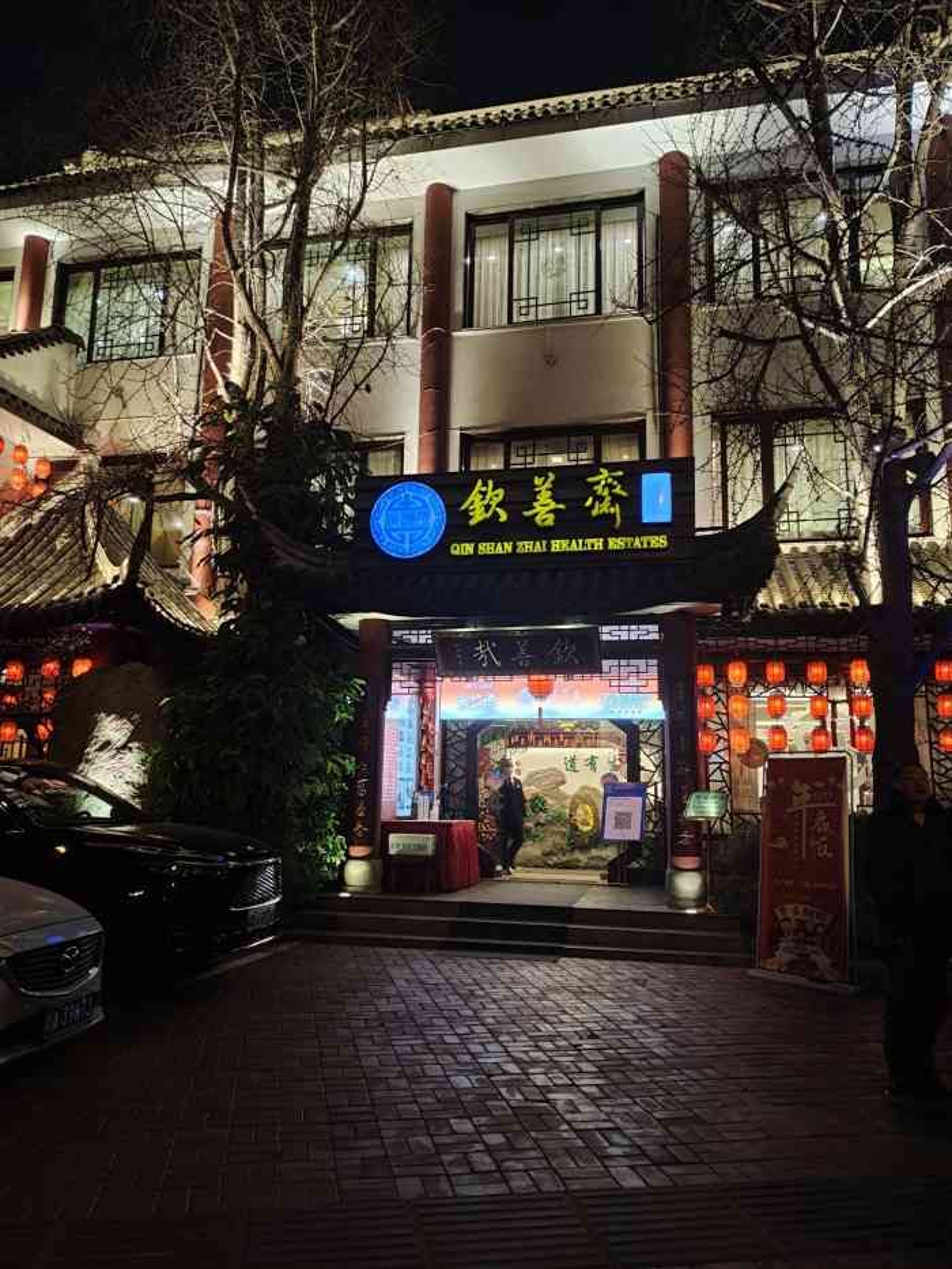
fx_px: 807
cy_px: 634
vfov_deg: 76.4
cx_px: 476
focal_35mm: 22
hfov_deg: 61.1
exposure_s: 1/70.4
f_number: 1.79
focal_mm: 4.71
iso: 50
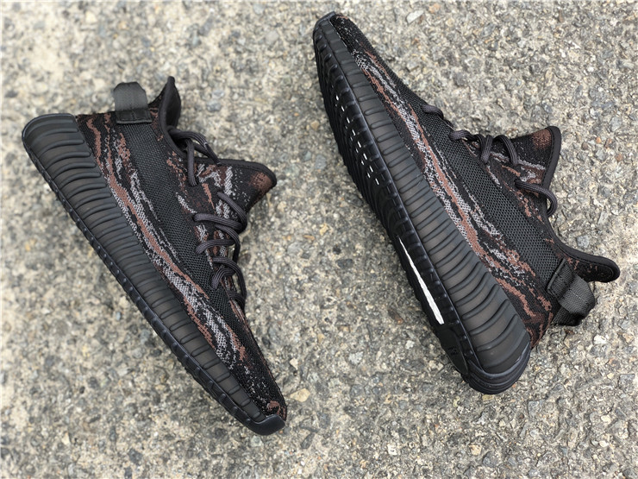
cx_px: 319
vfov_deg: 28.0
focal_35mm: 52
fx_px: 958
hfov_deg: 36.8
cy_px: 240
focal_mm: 6
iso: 16
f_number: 2.4
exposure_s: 1/120
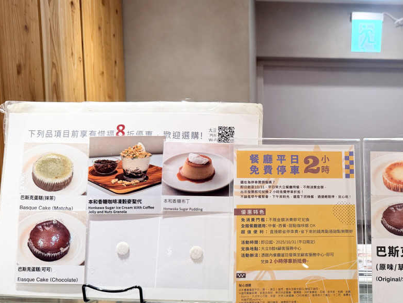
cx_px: 297
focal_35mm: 37
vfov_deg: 37.8
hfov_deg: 48.4
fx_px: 431
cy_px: 225
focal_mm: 6.76
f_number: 1.78
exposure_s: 1/142
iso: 160
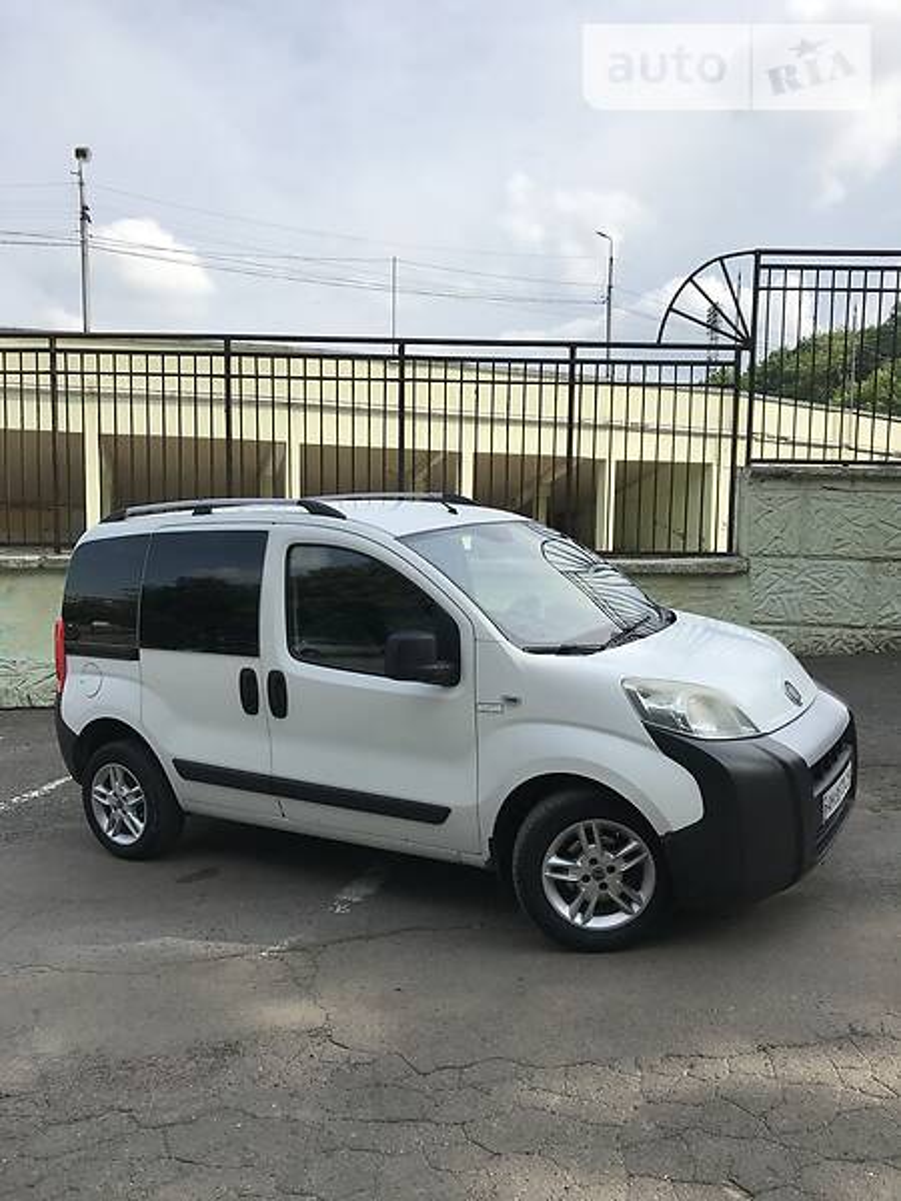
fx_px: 972
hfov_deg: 49.7
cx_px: 450
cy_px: 600
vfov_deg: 63.4
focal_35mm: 28
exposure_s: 1/2227
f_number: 1.8
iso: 20
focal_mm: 4
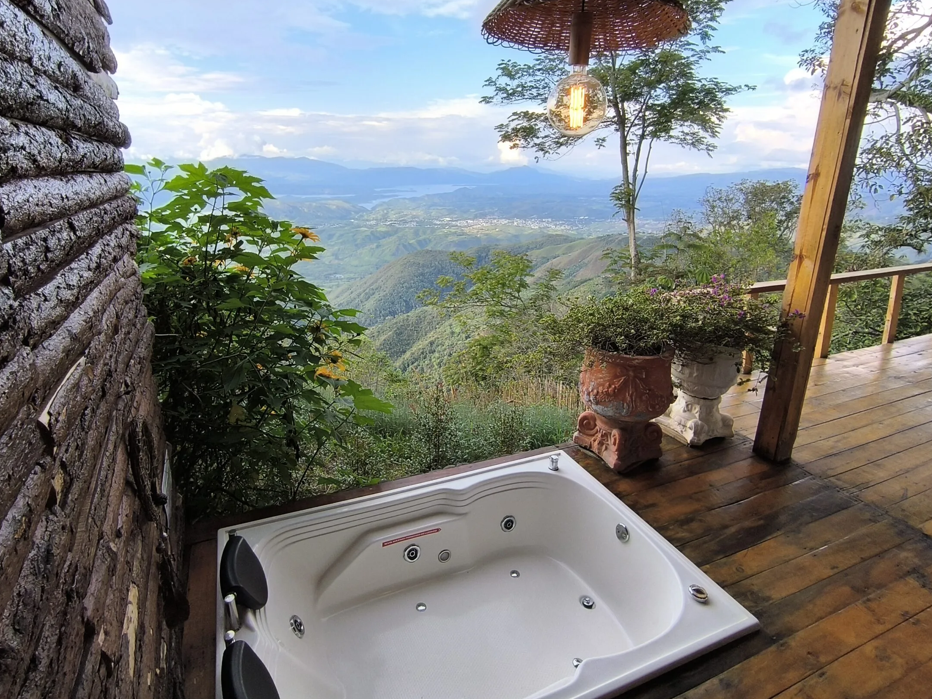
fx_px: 512
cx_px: 435
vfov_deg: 68.4
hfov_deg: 84.5
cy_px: 307
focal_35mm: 19
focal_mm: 1.65
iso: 50
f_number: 2.2
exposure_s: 1/256
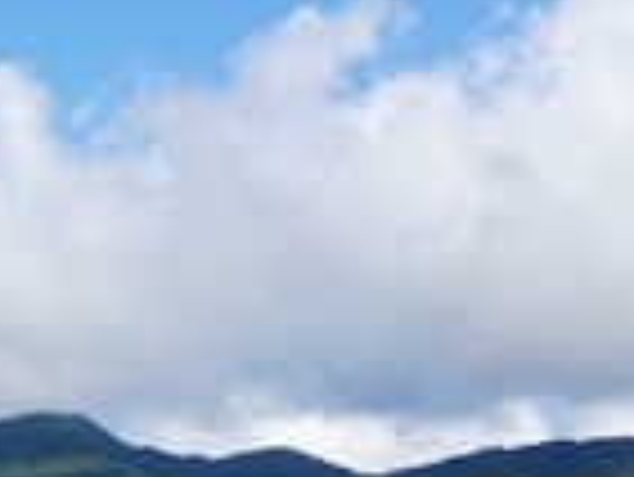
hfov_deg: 16.3
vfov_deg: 13.1
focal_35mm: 106
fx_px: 1943
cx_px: -409
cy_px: 758
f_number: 5.6
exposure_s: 1/640
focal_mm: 8.8
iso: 125
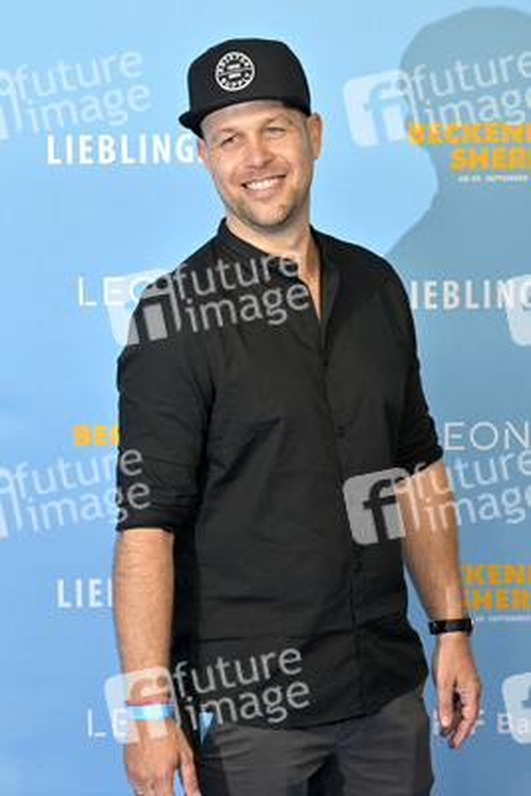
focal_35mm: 70
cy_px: 398
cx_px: 266
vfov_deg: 28.8
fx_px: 1547
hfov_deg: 19.5
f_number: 4
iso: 160
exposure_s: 1/200
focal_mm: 70
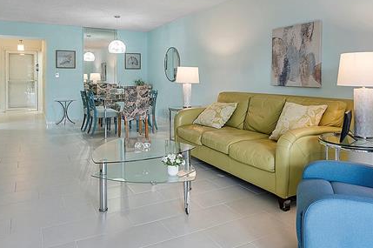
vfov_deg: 45.6
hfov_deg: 65.5
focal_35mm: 28
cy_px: 83
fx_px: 290
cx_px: 198
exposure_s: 1/30
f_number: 6.3
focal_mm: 10
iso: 320
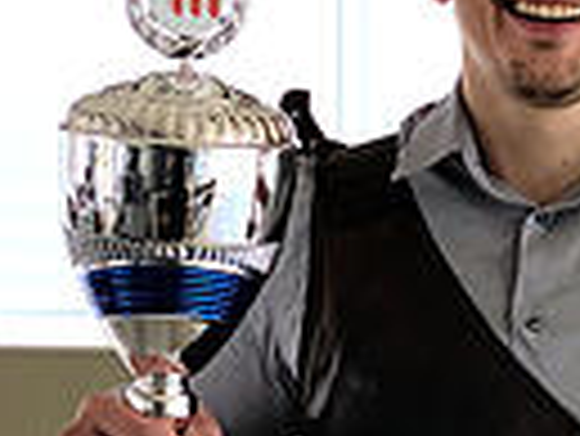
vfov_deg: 10.5
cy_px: 256
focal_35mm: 142
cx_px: 562
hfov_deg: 13.7
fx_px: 2381
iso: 20
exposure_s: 1/254
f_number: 2
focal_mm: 6
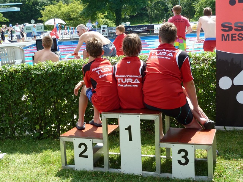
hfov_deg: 36.8
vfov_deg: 28.0
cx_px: 122
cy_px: 91
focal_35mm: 52
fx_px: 365
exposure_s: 1/200
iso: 80
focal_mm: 8.5
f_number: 3.8
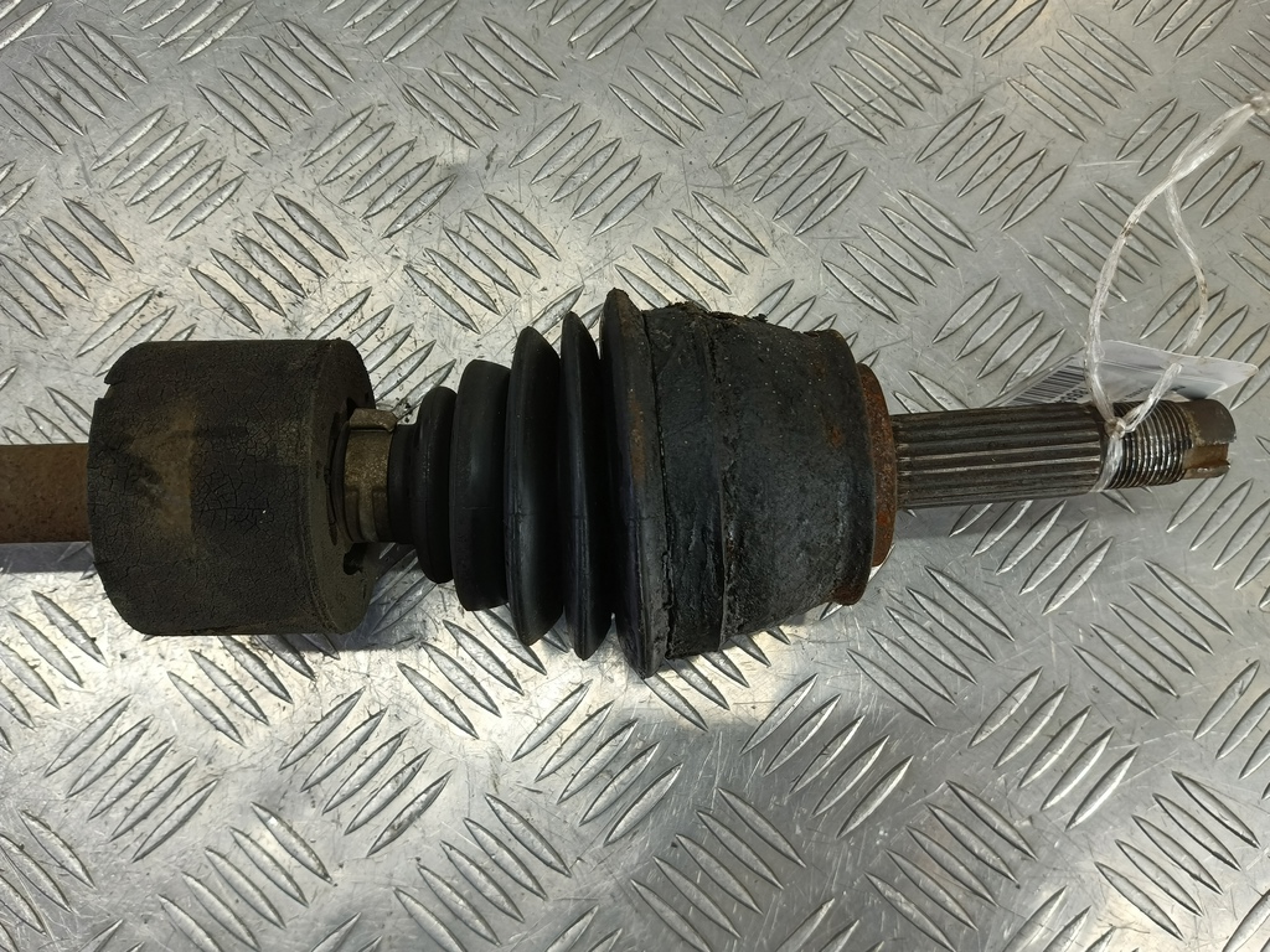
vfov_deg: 58.9
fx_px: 844
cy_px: 476
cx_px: 635
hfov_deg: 73.9
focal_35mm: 23
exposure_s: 1/50
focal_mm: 4.11
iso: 89
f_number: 1.6
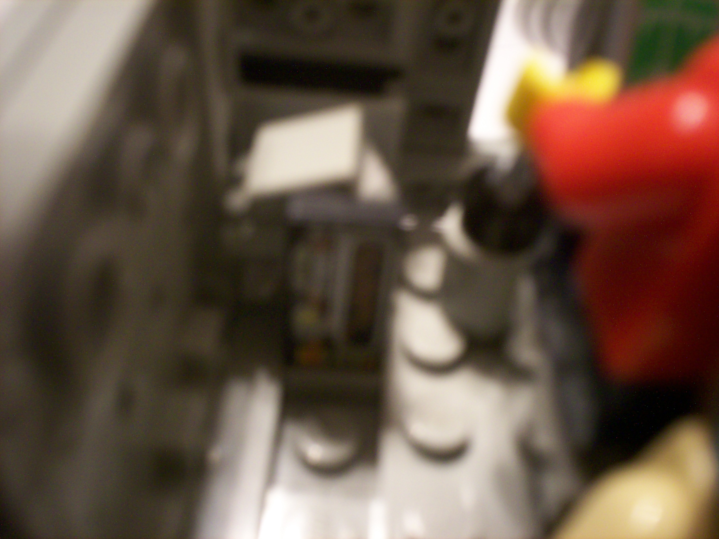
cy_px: 270
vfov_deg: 39.7
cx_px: 360
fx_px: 748
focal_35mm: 36
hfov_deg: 51.4
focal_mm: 6
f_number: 4.5
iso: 200
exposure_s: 1/2
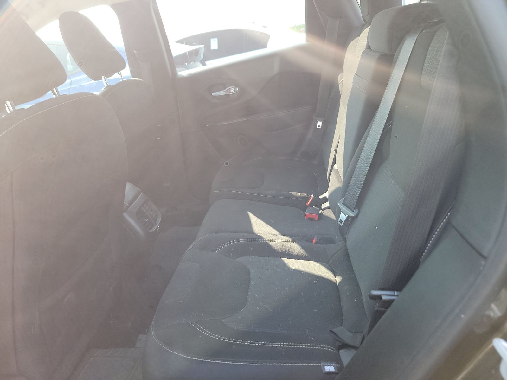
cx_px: 254
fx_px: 352
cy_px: 190
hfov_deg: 71.6
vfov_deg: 56.8
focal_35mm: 24
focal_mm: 6.7
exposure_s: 1/59
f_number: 1.8
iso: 94
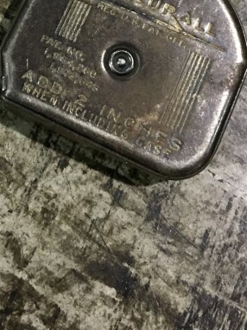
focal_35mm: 65
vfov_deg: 27.5
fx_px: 618
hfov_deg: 22.4
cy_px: -26
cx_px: 69
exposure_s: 1/15
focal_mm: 4.15
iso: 250
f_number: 2.2
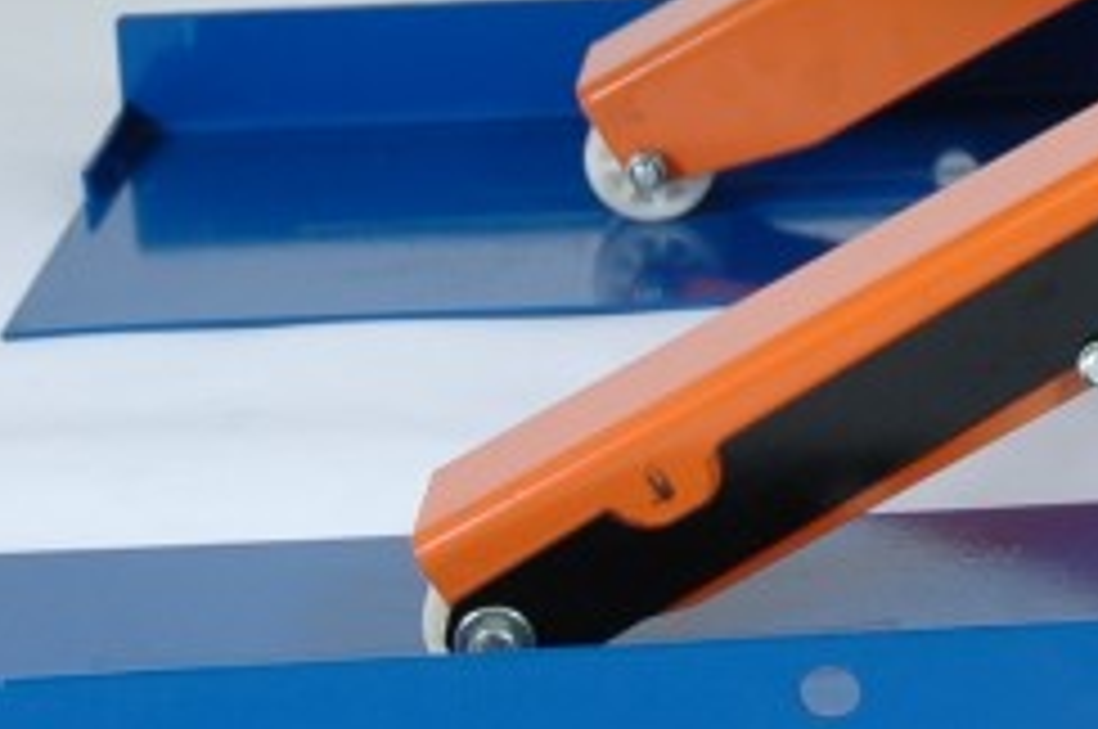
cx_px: 2005
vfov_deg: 6.2
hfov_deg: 8.9
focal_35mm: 220
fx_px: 6712
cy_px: -333
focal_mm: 31
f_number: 4.5
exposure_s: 1/60
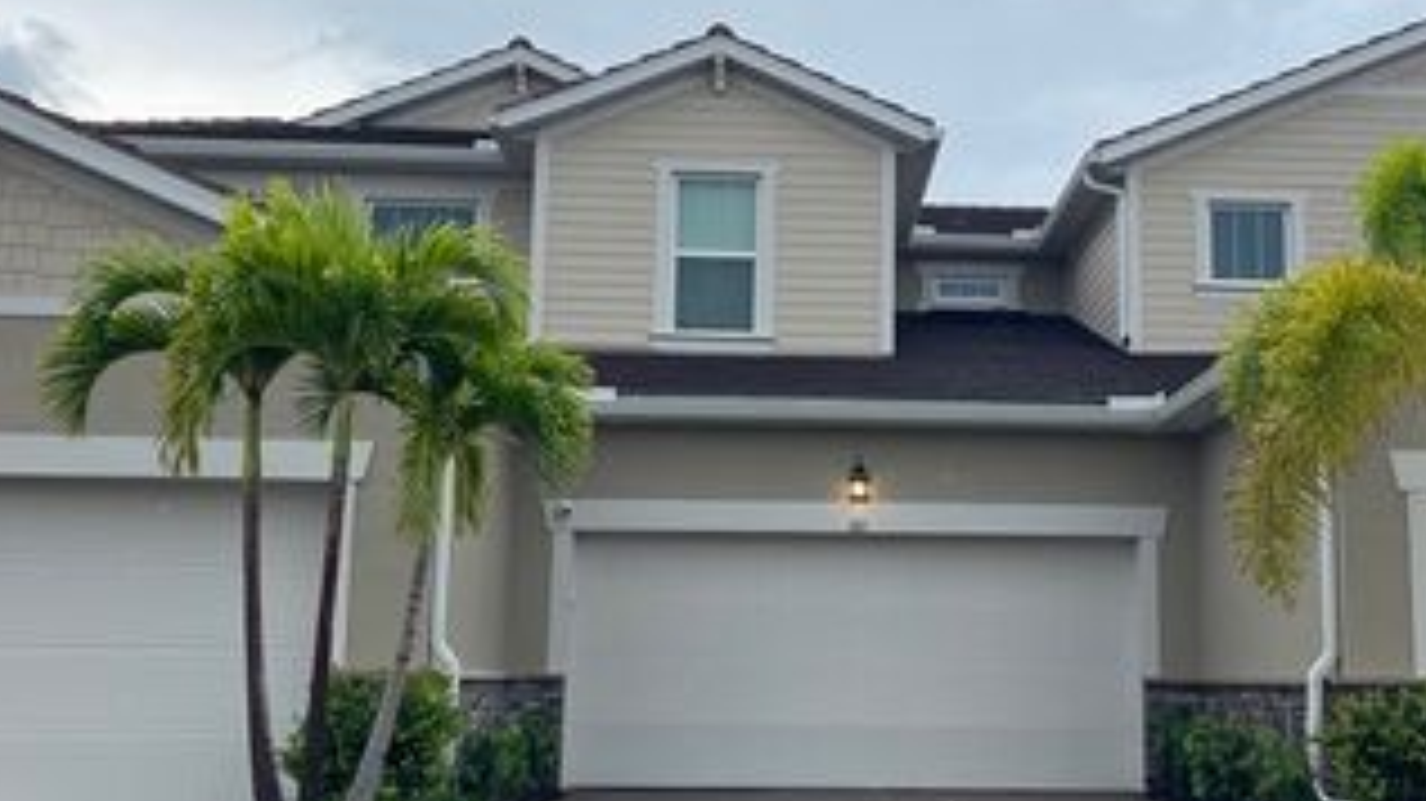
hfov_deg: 47.0
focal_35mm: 43
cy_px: 421
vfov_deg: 27.7
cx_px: 873
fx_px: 1625
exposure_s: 1/1339
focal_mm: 5.1
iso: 50
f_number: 1.6
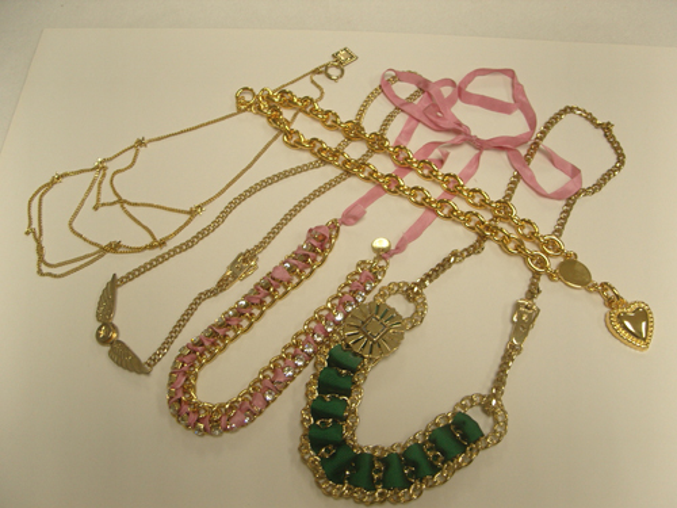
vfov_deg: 37.7
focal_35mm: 38
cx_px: 338
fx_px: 743
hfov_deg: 49.0
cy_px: 254
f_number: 2.8
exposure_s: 1/40
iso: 100
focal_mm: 7.8
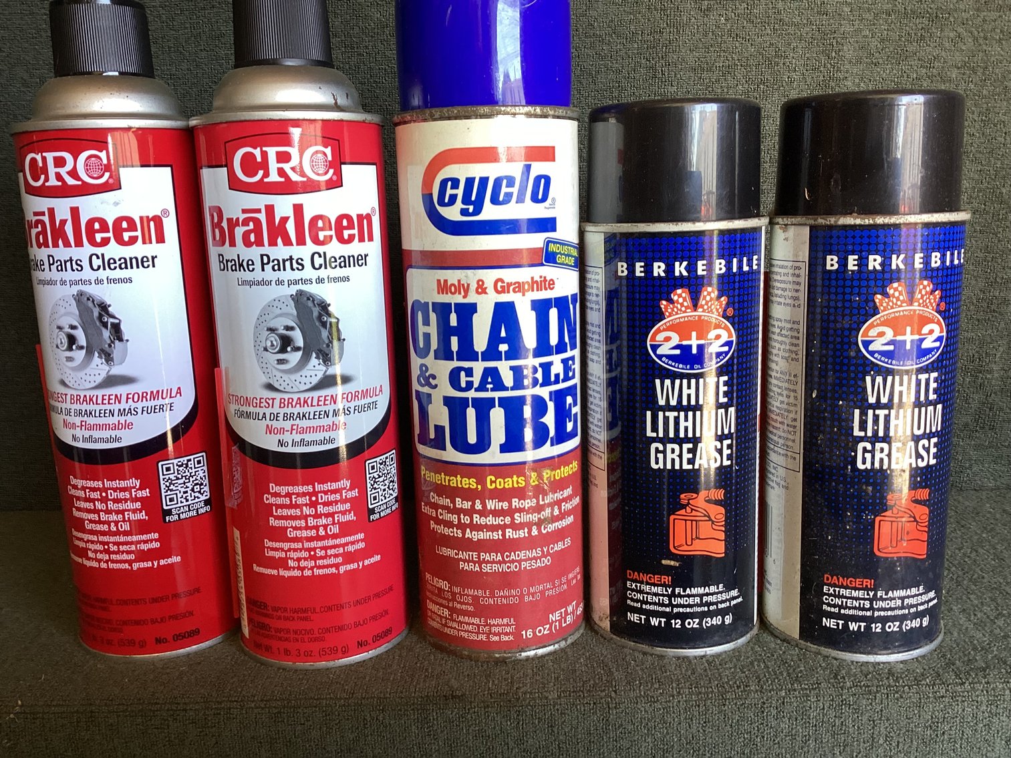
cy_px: 379
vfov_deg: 45.4
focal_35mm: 31
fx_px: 905
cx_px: 506
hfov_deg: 58.3
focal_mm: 3.3
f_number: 2.4
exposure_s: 1/60
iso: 100
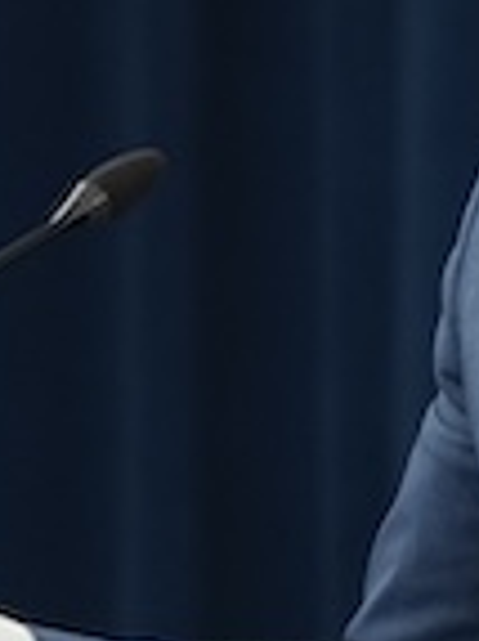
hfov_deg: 1.9
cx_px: 501
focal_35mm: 790
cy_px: 356
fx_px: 14597
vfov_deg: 2.5
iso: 800
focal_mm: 112
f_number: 2.8
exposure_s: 1/640
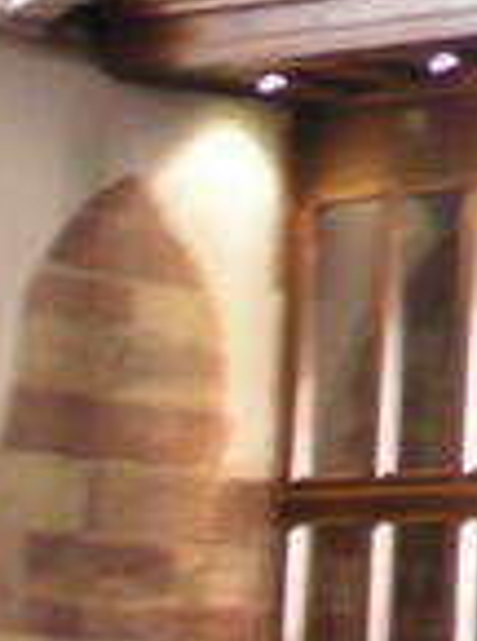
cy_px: -360
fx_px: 4226
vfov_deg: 8.4
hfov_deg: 6.3
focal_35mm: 229
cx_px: 998
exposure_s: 1/4
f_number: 3.2
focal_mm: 8.3
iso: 200
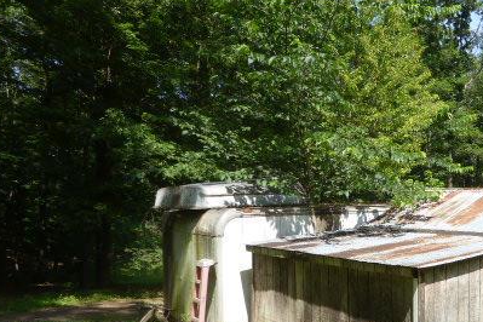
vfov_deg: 33.0
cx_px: 374
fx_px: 537
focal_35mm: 40
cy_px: 224
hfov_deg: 46.4
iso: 100
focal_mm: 4.3
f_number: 4
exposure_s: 1/320
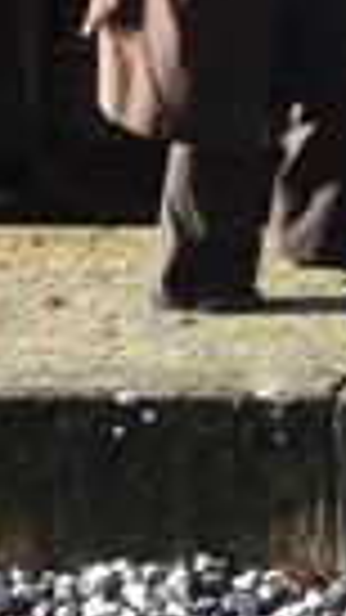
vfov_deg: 15.0
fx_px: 2252
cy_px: -119
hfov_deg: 7.8
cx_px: 962
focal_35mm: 138
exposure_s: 1/60
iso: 100
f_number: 7.1
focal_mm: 24
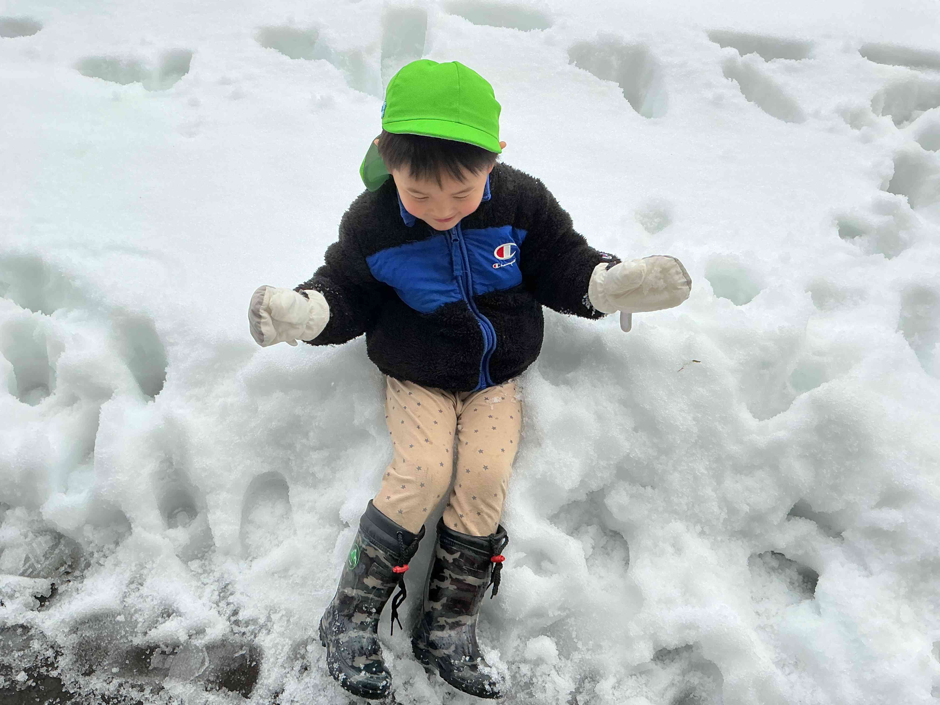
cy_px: 352
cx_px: 470
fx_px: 787
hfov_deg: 61.7
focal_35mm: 29
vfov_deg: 48.2
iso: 25
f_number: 1.8
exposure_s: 1/1250
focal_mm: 3
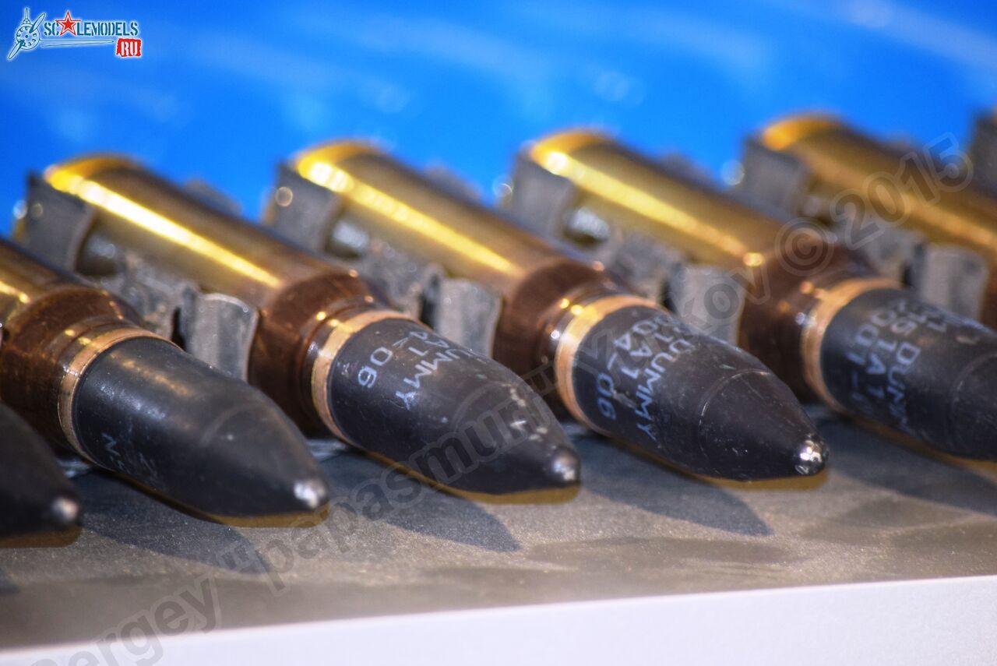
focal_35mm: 405
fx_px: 11222
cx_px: 498
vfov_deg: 3.4
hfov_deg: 5.1
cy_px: 333
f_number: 5.6
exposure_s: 1/60
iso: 1000
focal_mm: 270
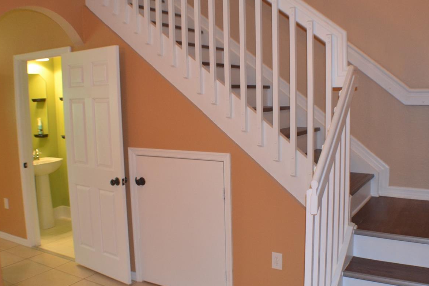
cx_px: 223
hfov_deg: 43.6
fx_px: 536
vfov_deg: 29.9
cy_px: 137
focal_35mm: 45
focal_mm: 22
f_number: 4
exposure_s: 1/60
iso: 1400
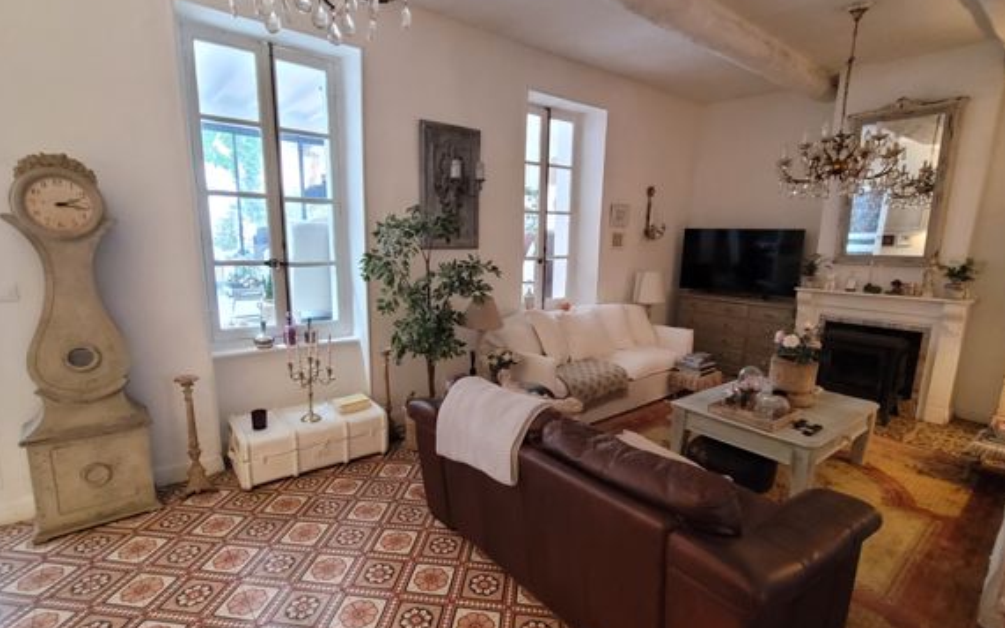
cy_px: 324
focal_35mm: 17
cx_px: 497
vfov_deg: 68.0
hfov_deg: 94.4
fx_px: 466
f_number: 2.2
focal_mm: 1.74
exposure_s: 1/33
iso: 640
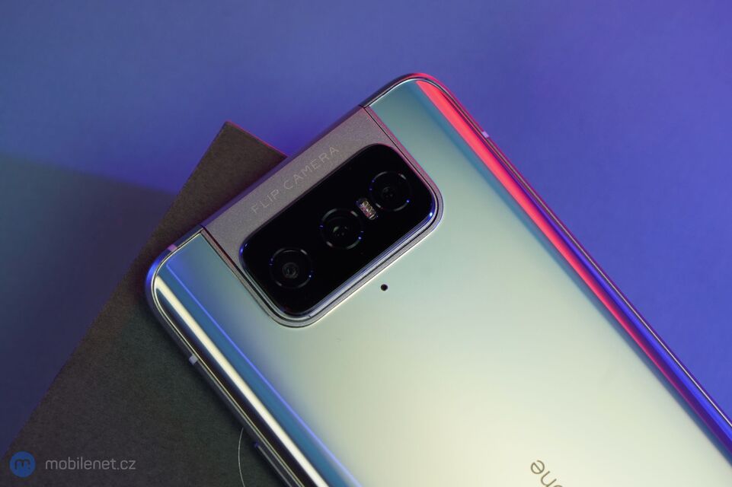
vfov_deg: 19.4
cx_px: 366
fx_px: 1423
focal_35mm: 70
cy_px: 244
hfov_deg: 28.9
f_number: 6.3
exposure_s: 1/200
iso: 800
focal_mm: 70
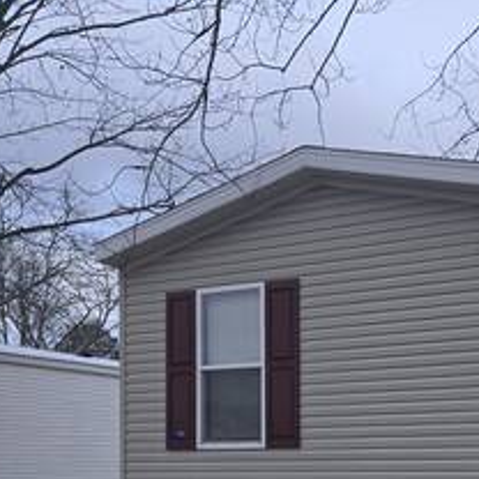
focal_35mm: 50
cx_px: 368
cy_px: 419
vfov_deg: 32.5
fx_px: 783
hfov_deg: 33.2
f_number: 1.8
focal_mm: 5.4
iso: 25
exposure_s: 1/186
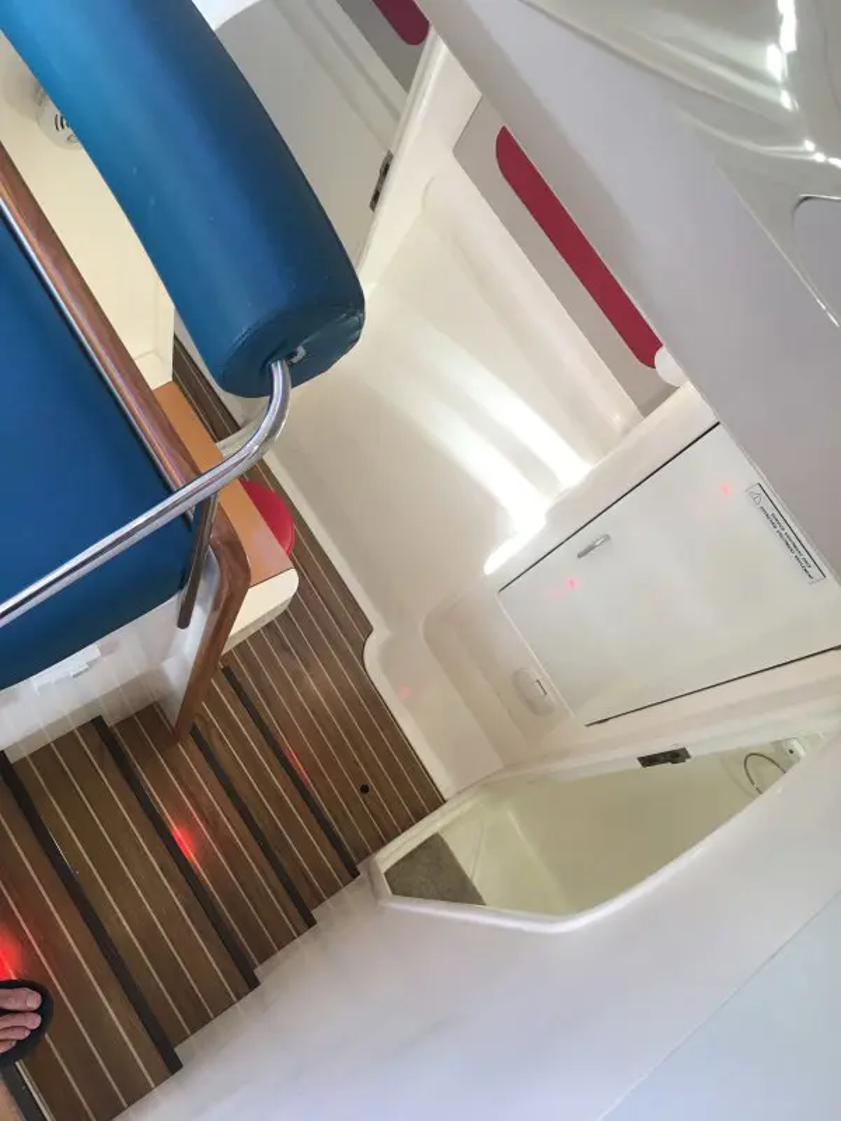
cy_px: 560
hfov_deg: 48.2
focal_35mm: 29
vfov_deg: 61.7
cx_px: 420
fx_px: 939
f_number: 2.2
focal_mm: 4.15
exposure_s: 1/30
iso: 40
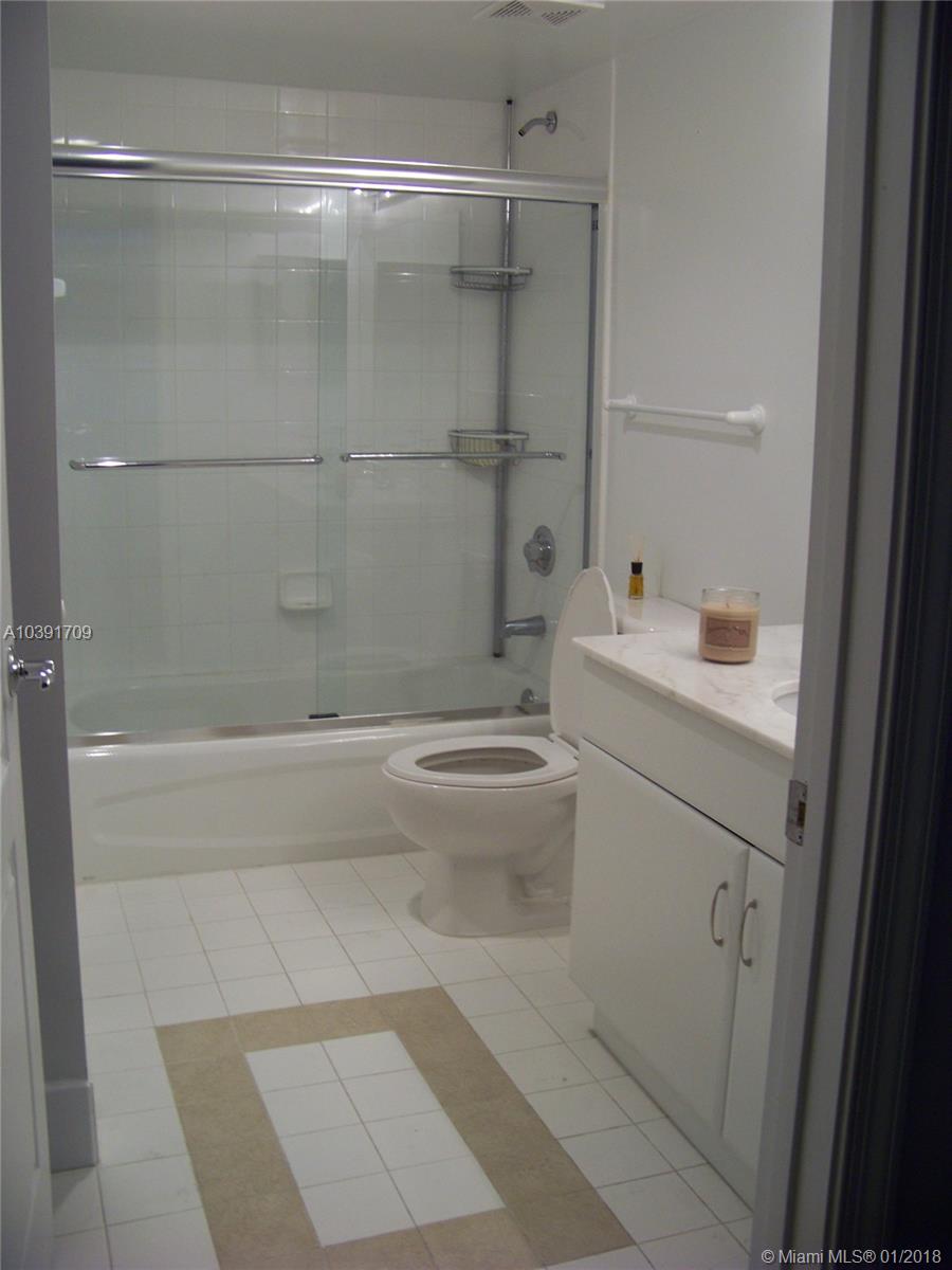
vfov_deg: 51.4
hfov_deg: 39.7
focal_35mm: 36
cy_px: 635
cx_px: 476
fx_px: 1320
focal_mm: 5.85
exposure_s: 1/30
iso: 116
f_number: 2.8
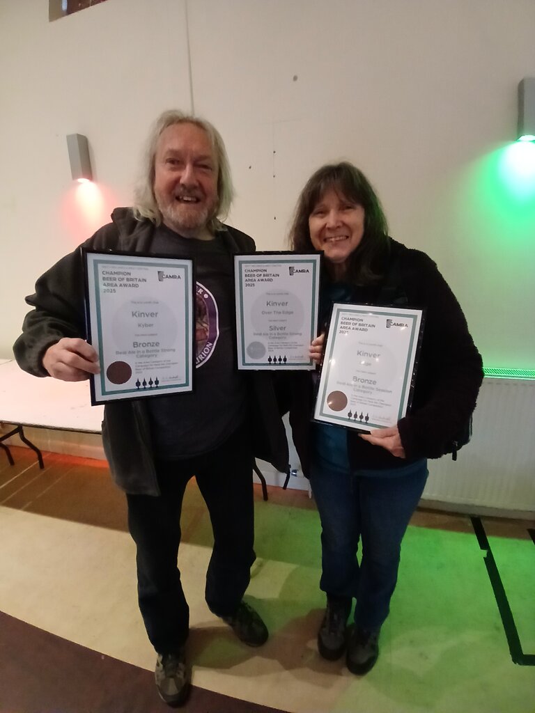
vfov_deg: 91.0
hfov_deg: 74.7
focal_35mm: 17
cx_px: 268
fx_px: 350
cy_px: 356
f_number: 2.2
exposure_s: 1/16.7
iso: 800
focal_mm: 1.4
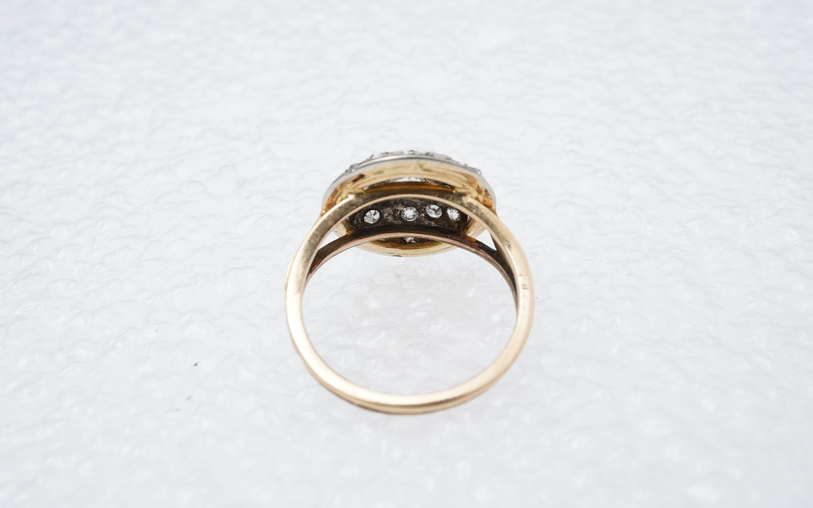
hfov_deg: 43.5
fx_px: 1019
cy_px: 245
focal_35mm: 46
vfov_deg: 28.0
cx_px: 407
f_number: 22
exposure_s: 1/125
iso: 640
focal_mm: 30
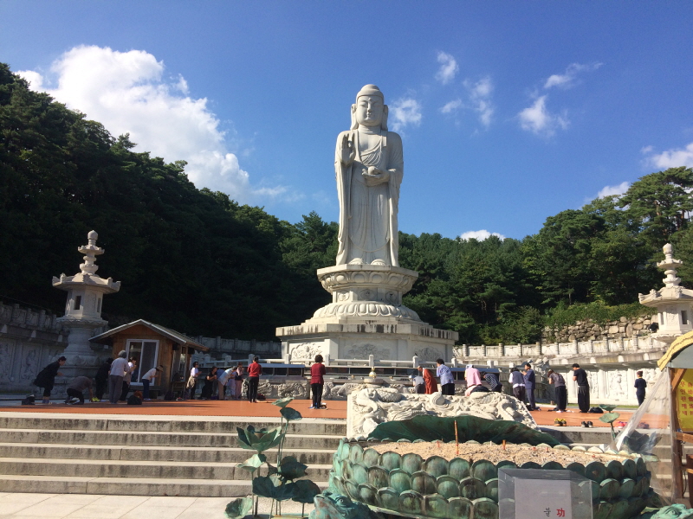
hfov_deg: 61.7
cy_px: 260
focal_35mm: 29
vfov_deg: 48.2
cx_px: 346
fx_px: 581
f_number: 2.2
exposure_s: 1/2160
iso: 32
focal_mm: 4.15
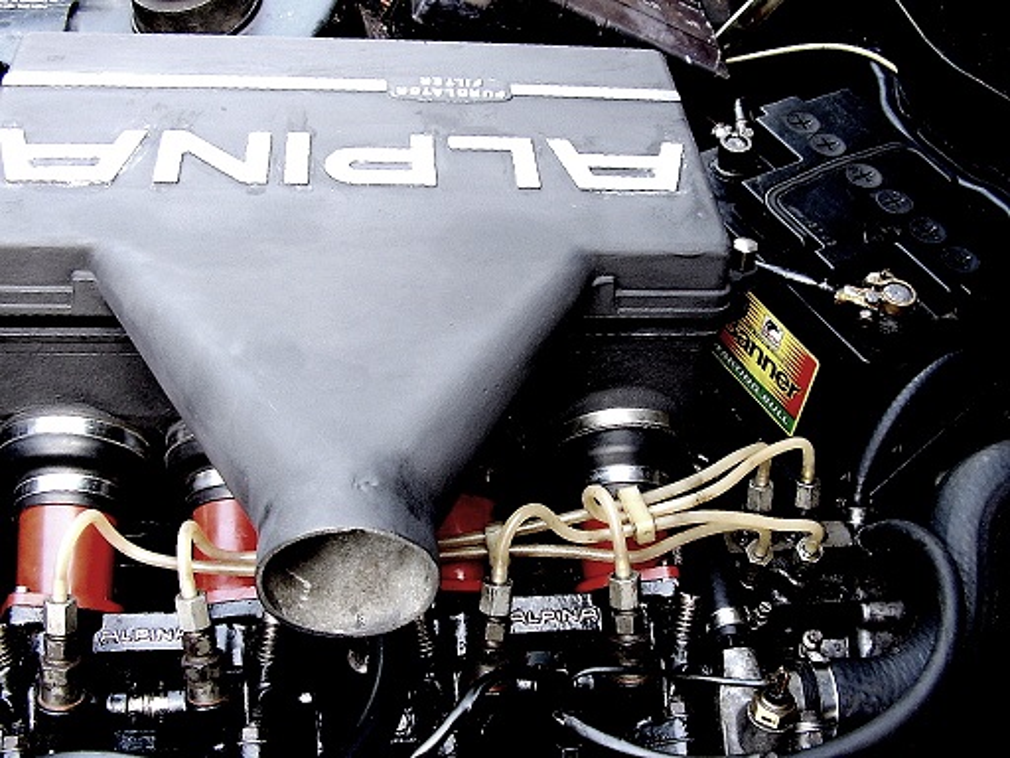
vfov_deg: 46.8
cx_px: 505
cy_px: 379
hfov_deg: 60.0
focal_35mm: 30
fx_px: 875
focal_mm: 5.8
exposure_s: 1/32
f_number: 2.9
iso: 100
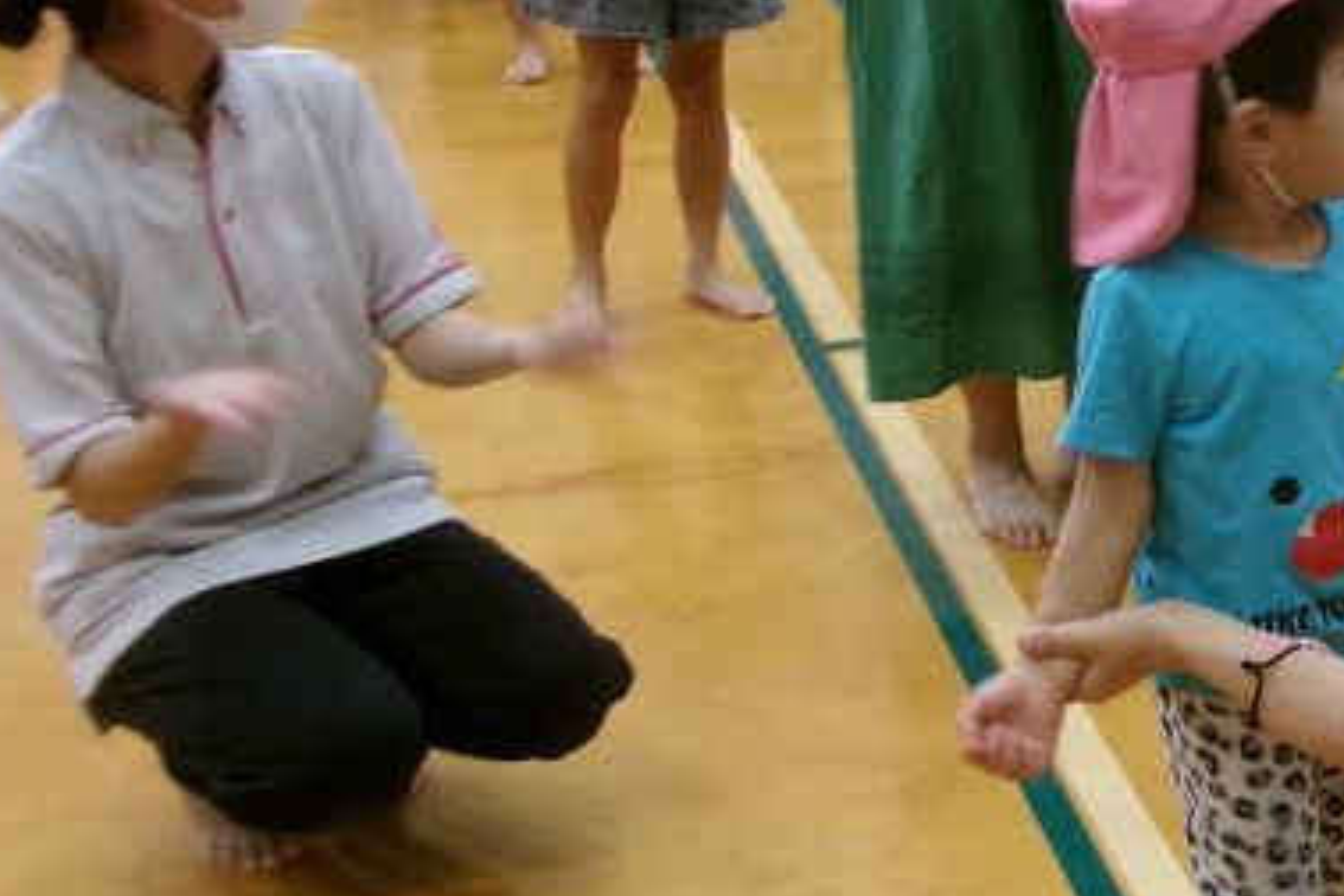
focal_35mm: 74
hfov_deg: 25.0
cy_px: 338
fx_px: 2762
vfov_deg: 18.4
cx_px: 1554
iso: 315
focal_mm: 5.1
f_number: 3.9
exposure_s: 1/34
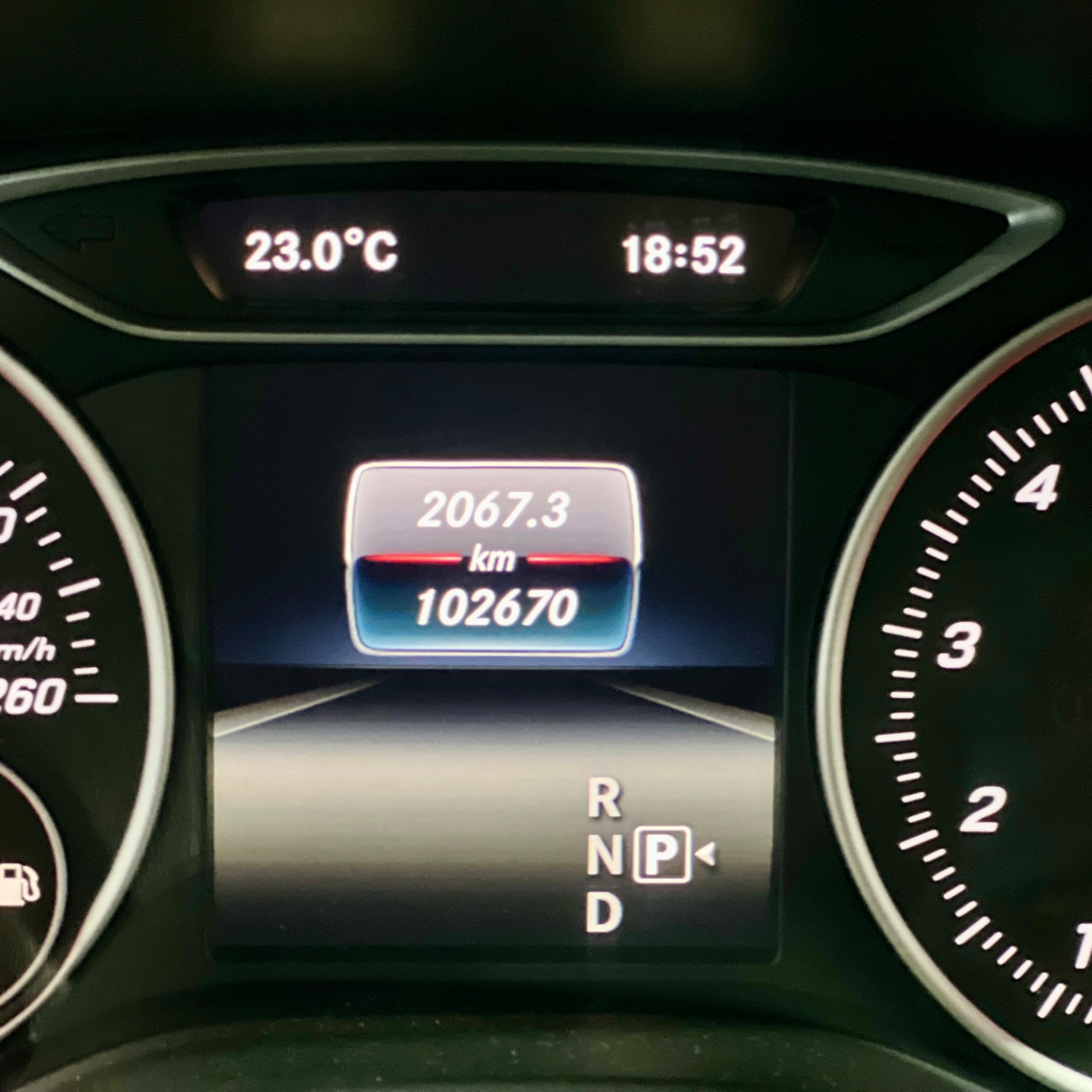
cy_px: 545
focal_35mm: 91
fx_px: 3248
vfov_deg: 19.1
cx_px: 487
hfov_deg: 19.1
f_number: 2.8
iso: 800
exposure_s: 1/15
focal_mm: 9
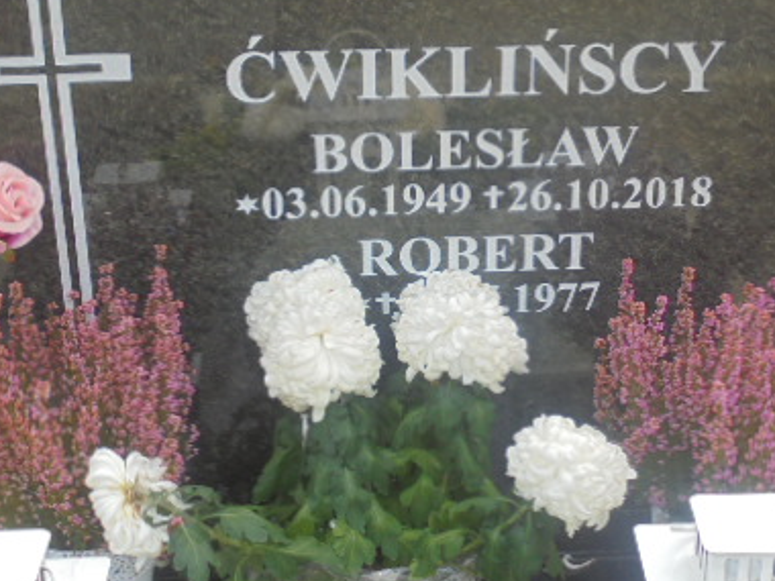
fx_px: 1433
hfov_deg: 30.2
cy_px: 283
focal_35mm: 64
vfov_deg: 22.9
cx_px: 428
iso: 100
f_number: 4.2
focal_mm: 6.9
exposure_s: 1/100
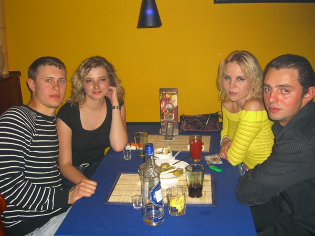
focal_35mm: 38
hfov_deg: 49.0
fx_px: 346
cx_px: 158
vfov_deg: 37.7
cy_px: 118
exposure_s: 1/60
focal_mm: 7.9
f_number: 2.8
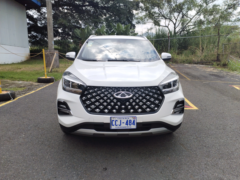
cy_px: 90
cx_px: 120
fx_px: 201
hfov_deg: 61.7
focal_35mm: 29
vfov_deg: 48.2
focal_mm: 4.75
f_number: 1.8
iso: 100
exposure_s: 1/1282
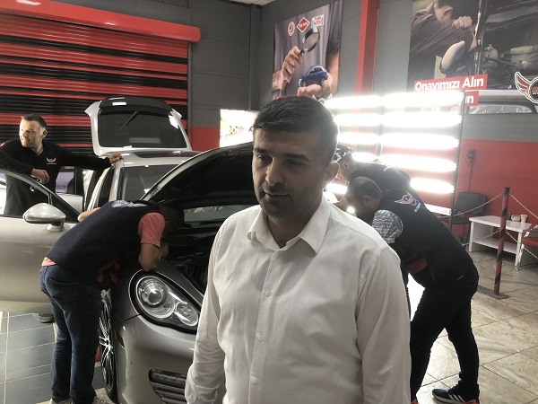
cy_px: 202
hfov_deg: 63.4
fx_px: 435
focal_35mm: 28
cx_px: 269
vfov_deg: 49.7
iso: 40
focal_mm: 4
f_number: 1.8
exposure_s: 1/25
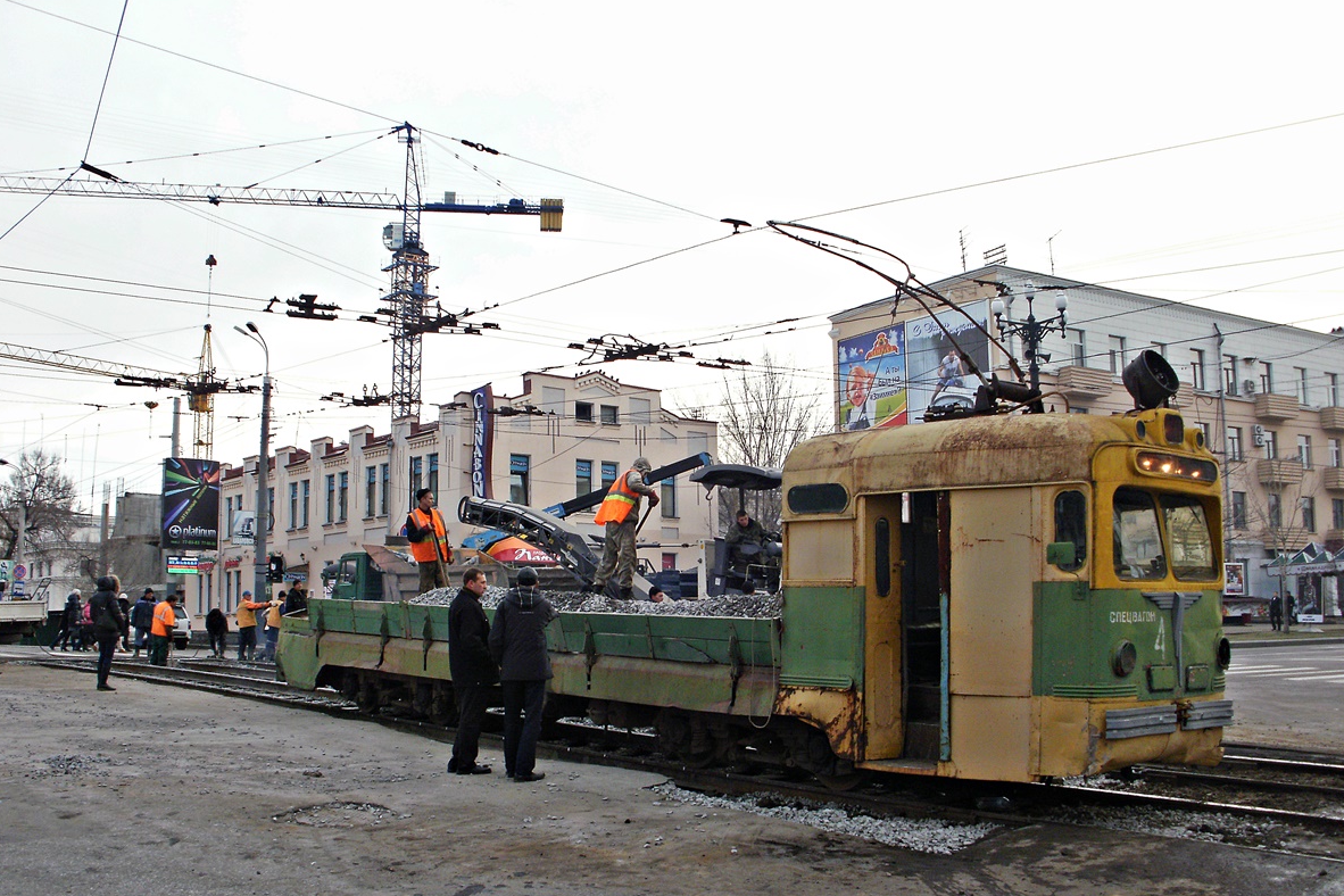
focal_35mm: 38
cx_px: 672
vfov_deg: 35.0
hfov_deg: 50.7
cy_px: 499
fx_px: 1419
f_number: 5.6
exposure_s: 1/100
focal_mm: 6.3
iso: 100
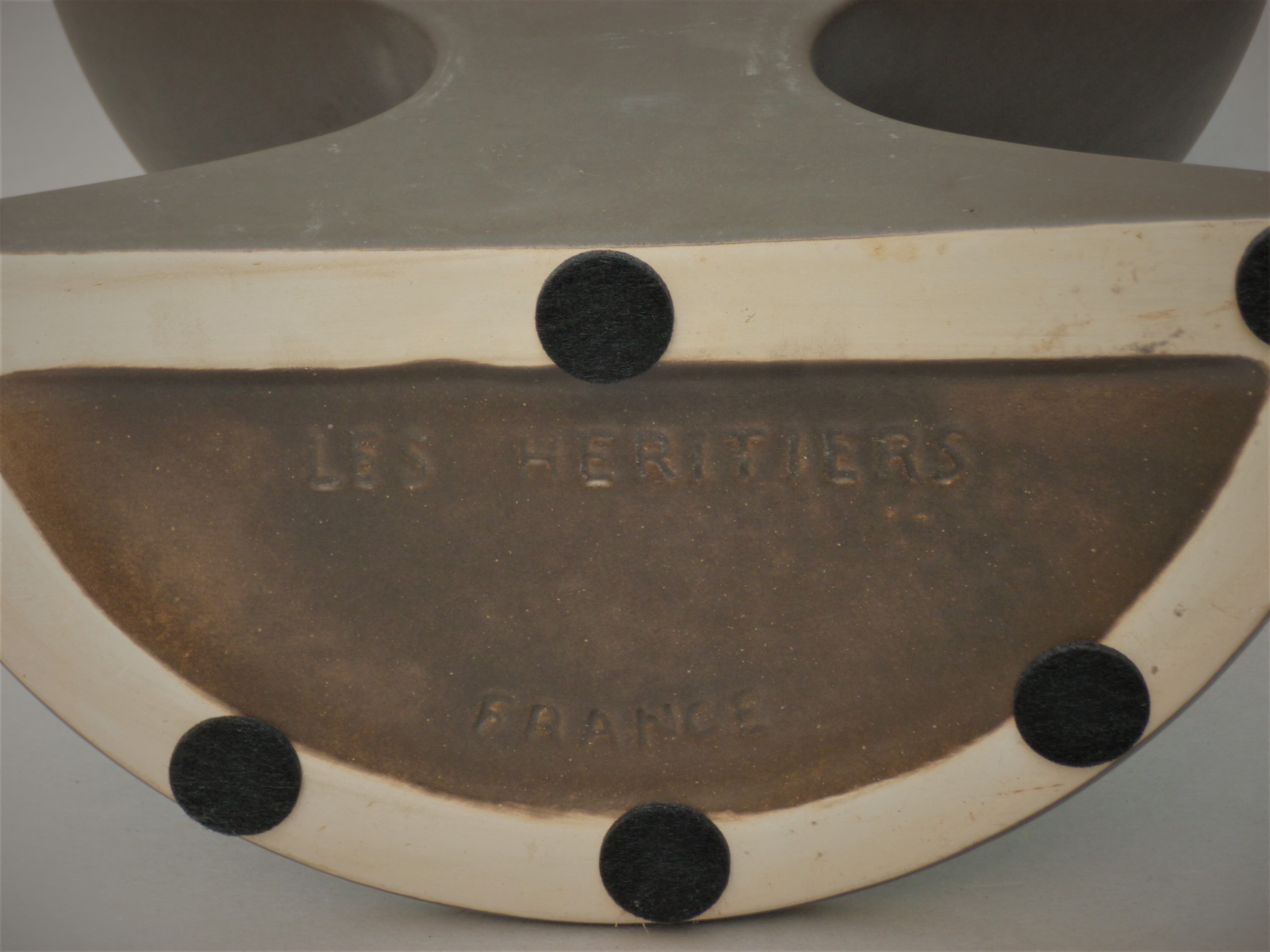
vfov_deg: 12.0
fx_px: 4513
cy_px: 476
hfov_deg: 16.0
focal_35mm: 123
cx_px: 635
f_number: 5.7
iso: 100
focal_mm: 22.1
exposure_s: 1/20
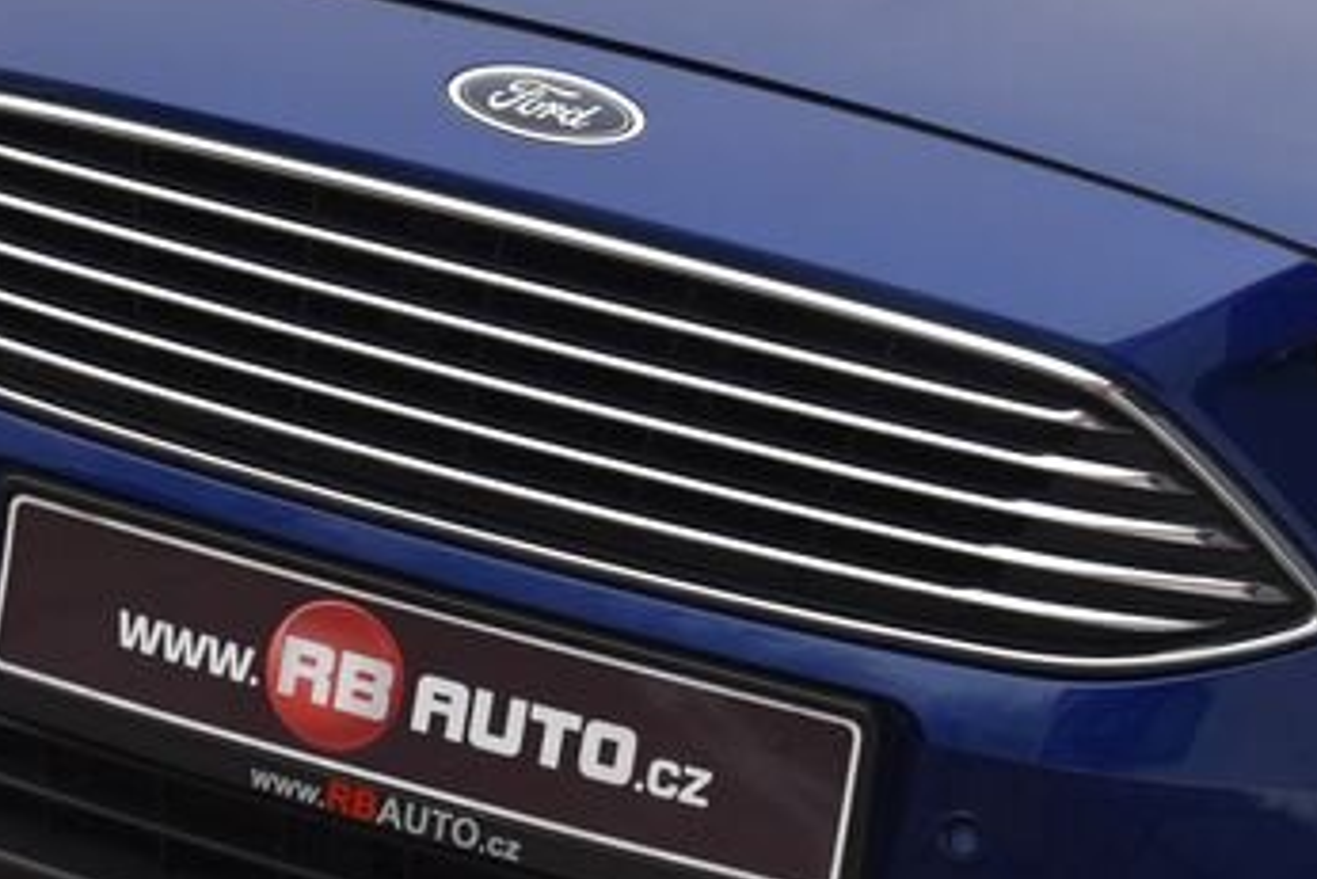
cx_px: 1195
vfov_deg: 9.3
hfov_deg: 13.7
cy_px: 126
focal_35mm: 148
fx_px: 5416
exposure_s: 1/320
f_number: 9
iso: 500
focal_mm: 50
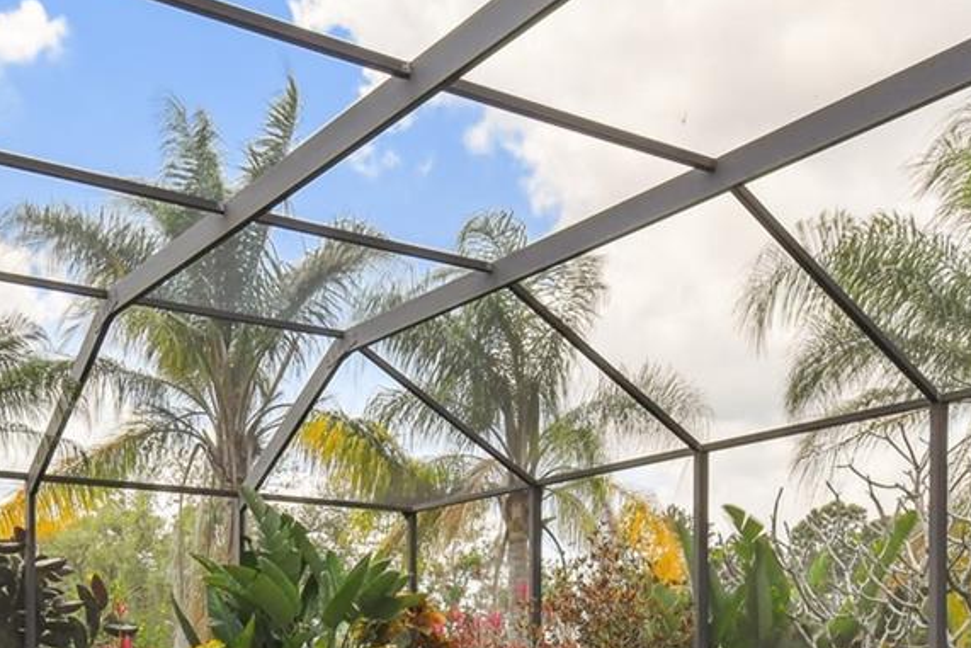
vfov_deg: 29.8
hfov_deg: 45.6
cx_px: 309
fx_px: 1133
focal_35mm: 42
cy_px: 648
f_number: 7.1
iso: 100
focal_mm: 10
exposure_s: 1/320
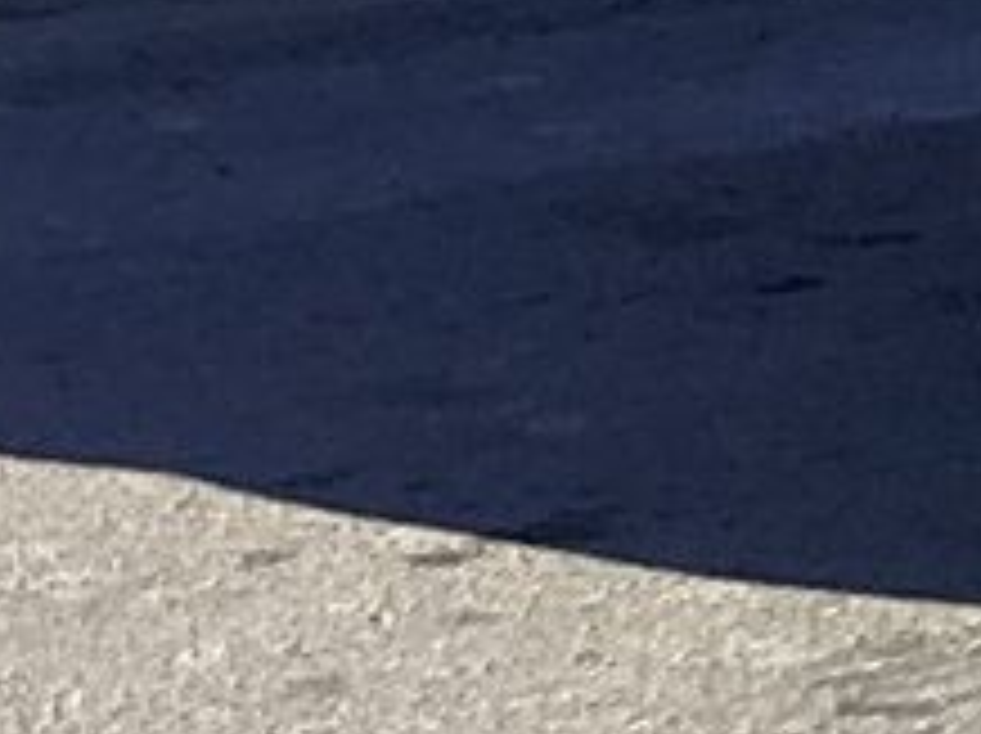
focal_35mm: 228
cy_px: -500
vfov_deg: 6.4
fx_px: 6454
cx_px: 3249
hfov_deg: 7.4
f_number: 2.4
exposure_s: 1/1733
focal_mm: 3.3
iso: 25
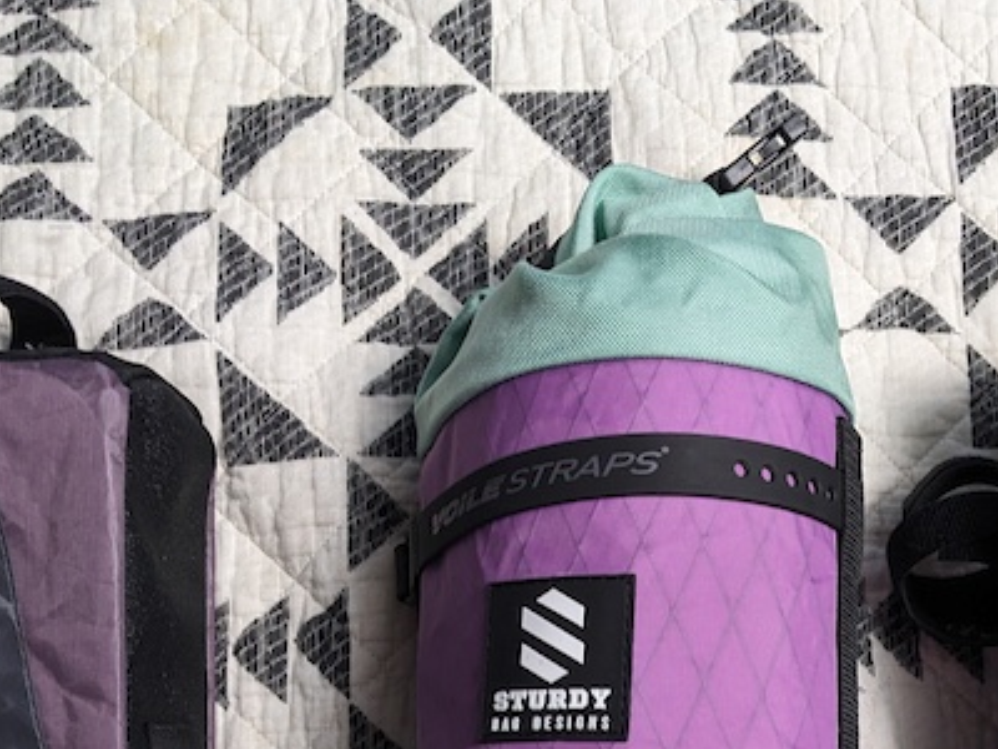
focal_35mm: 54
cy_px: 707
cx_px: 616
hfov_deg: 35.4
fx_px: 1557
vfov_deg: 26.0
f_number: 1.73
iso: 160
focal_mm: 4.38
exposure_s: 1/26.9
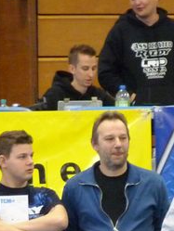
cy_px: 259
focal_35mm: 920
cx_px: -5
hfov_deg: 1.6
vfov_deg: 2.2
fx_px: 6161
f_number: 3.7
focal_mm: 50.8
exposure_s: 1/40
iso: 800
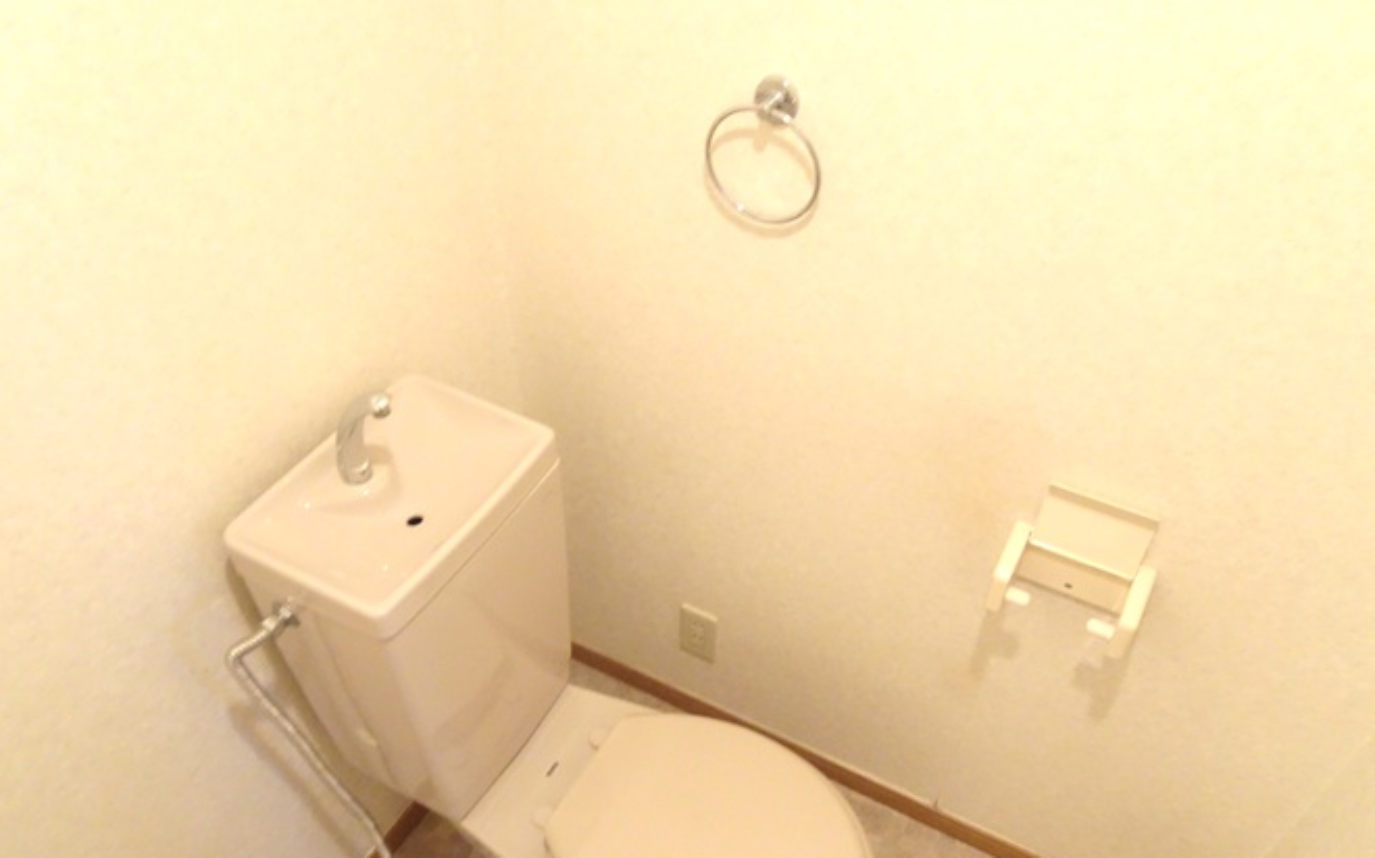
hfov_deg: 68.4
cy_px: 532
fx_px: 1011
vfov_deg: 45.6
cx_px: 700
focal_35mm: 27
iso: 800
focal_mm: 4.1
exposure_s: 1/13
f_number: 3.5
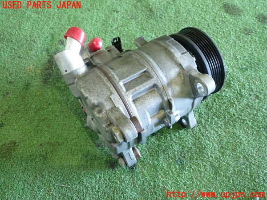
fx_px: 231
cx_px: 134
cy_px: 100
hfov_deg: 60.0
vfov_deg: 46.8
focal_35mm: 30
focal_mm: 5.4
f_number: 2.3
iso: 500
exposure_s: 1/30
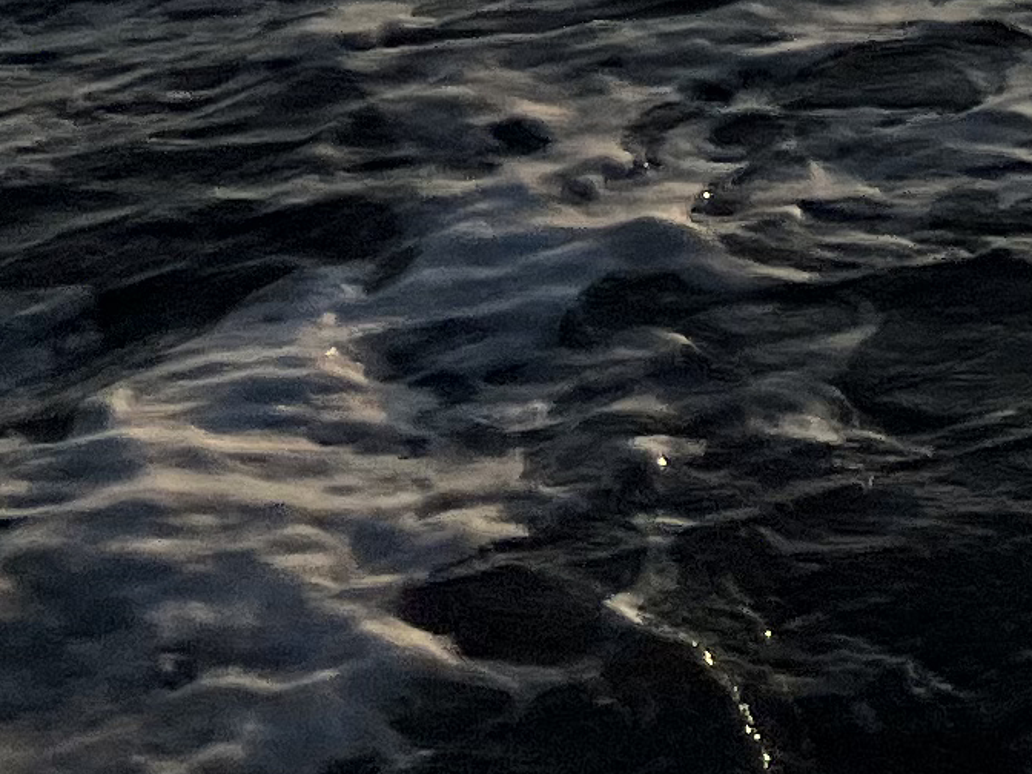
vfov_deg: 8.4
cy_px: -1295
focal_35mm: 156
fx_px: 4651
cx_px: 2354
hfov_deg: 11.0
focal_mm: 5.7
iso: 50
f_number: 1.5
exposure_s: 1/9434
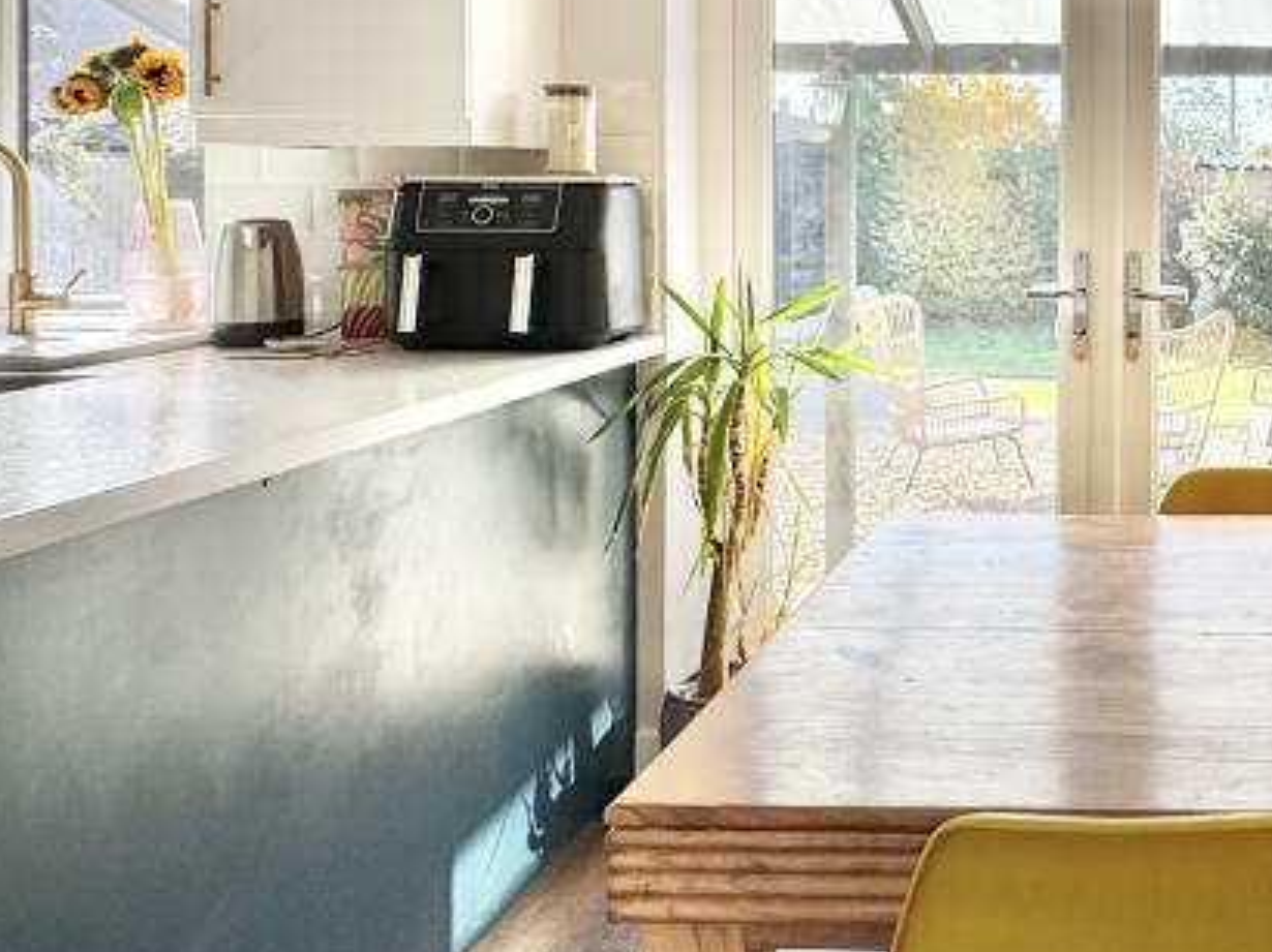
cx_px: 1222
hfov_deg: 45.8
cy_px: 198
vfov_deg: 39.2
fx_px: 1285
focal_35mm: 35
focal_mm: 2.22
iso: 40
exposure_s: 1/250
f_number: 2.2
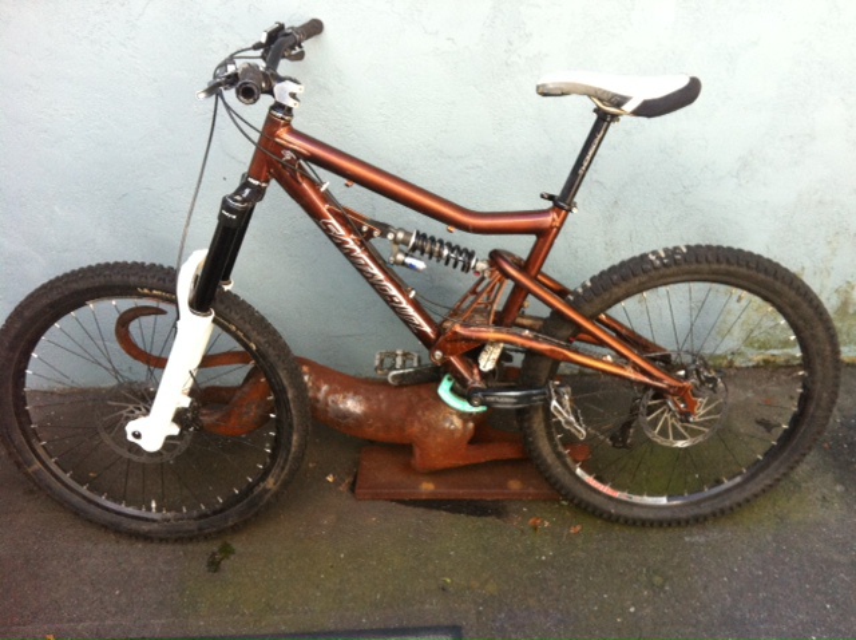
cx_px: 428
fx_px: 864
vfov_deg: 40.6
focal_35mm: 35
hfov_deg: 52.7
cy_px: 320
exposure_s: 1/120
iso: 125
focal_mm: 3.85
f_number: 2.8
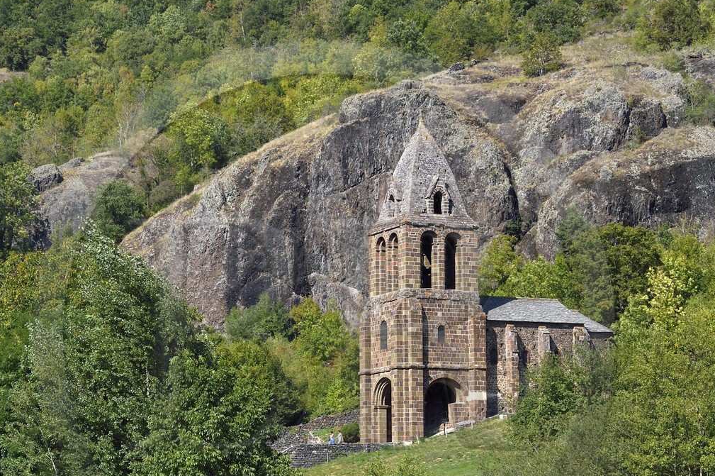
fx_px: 1826
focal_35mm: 92
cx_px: 323
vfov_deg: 14.8
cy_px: 336
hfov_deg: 22.2
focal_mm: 58
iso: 200
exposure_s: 1/250
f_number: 13
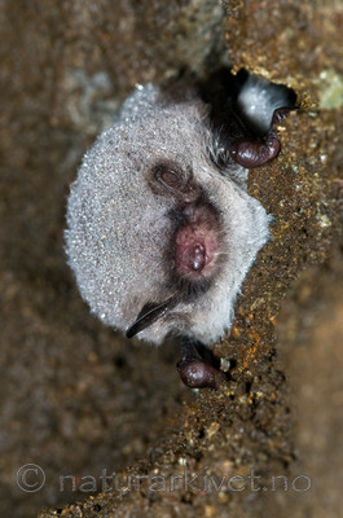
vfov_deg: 13.1
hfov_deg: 8.7
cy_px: 259
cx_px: 172
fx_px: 2261
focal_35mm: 158
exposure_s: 1/60
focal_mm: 105
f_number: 14
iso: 400
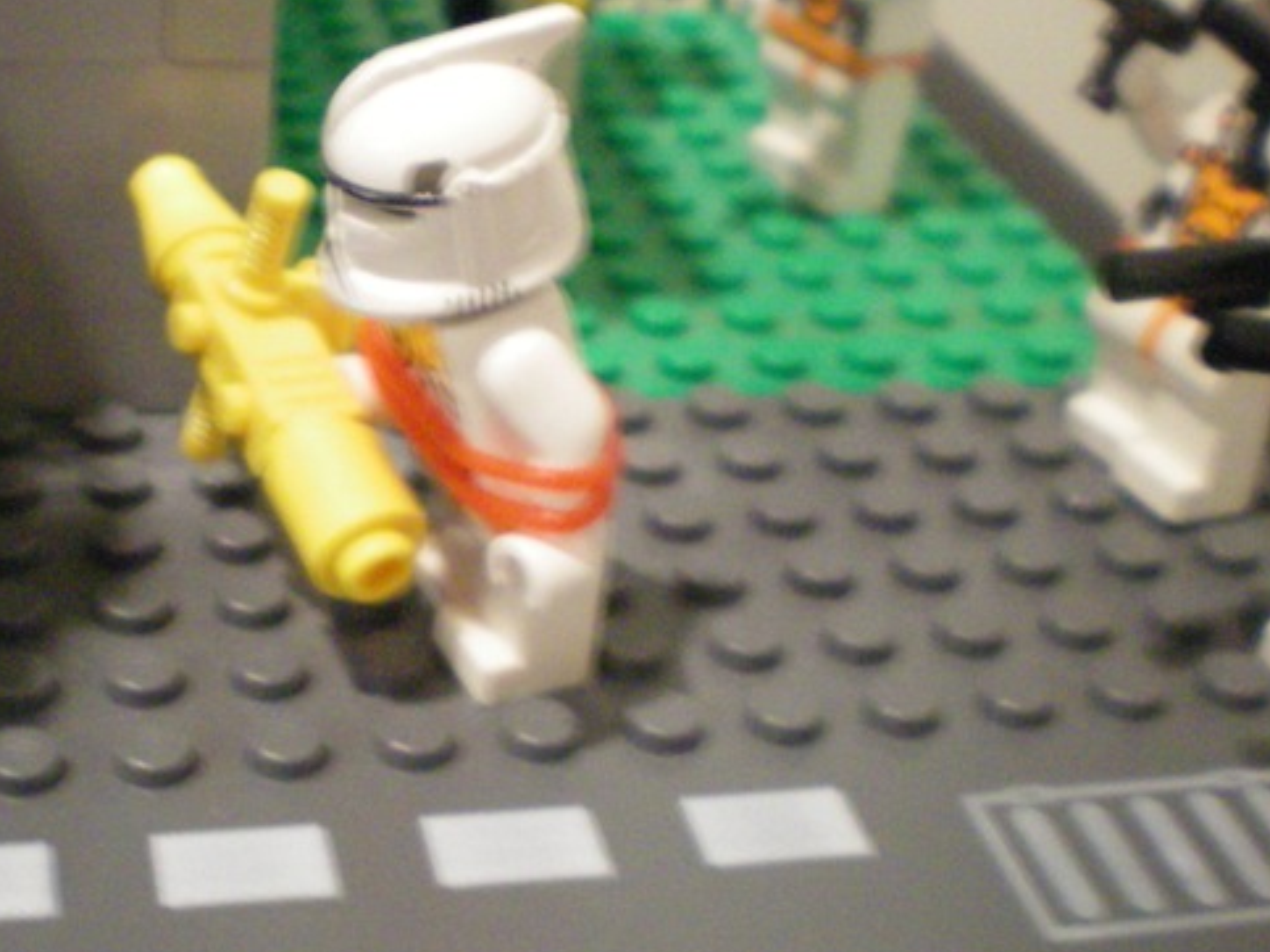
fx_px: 2311
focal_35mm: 63
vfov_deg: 23.2
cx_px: 415
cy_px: 308
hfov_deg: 30.5
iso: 400
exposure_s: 1/10
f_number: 3.1
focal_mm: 6.3
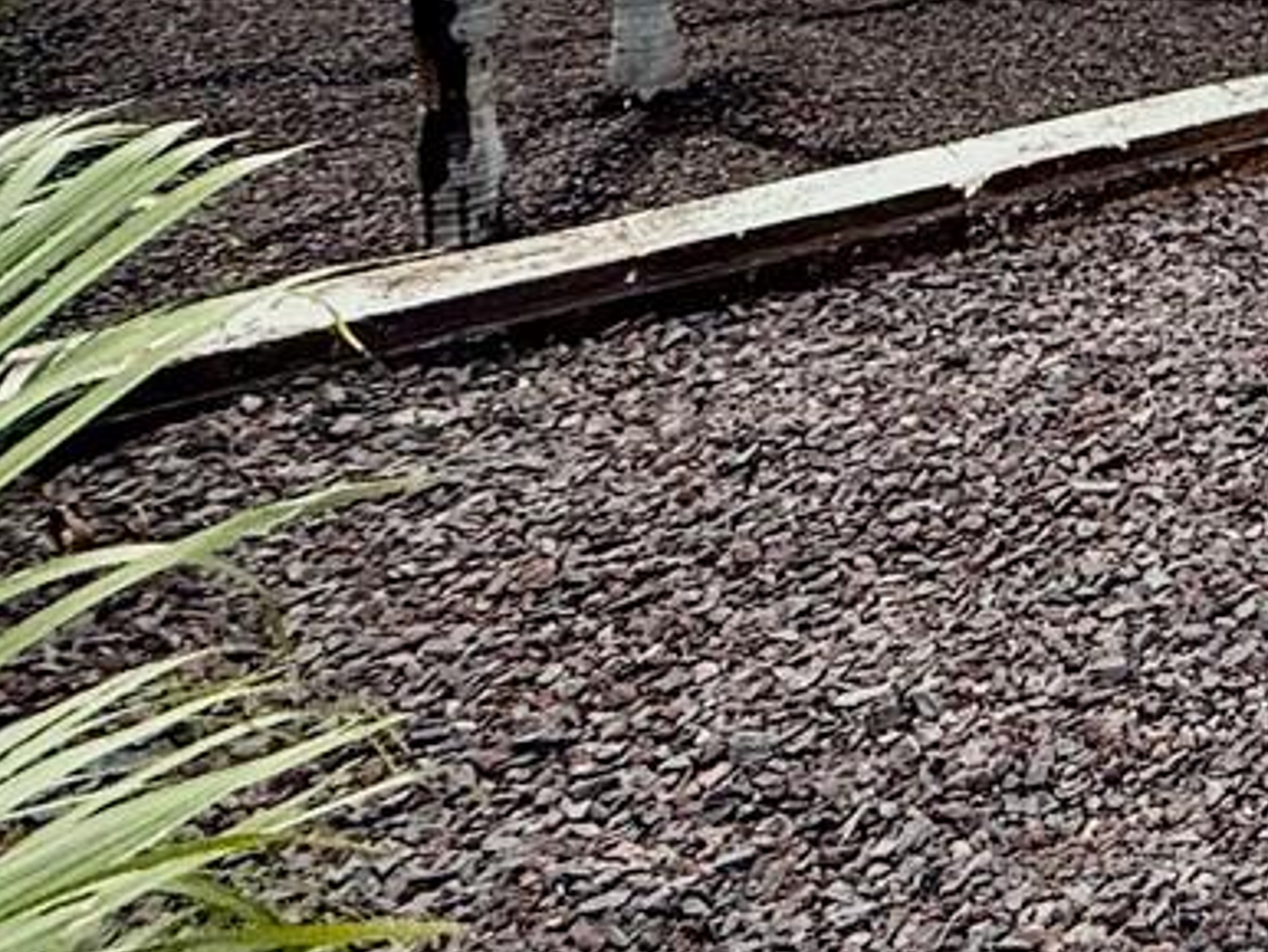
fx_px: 2126
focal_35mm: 58
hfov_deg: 22.8
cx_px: 2148
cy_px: -466
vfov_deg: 21.3
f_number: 2.2
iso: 80
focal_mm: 2.22
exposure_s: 1/1745
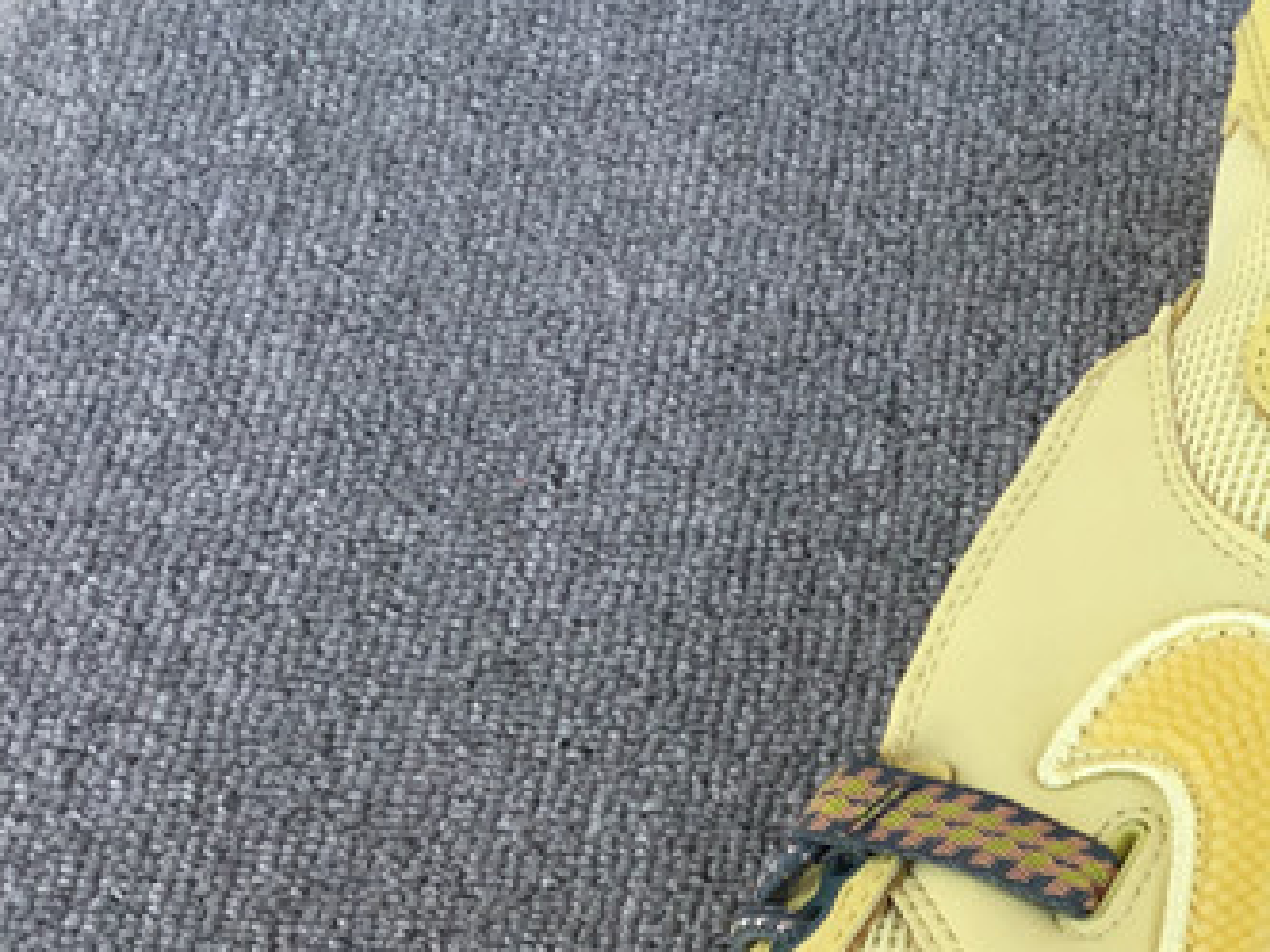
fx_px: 3082
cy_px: 942
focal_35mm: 84
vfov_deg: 17.2
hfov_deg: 21.0
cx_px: 1675
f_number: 2.4
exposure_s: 1/198
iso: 25
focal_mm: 3.3
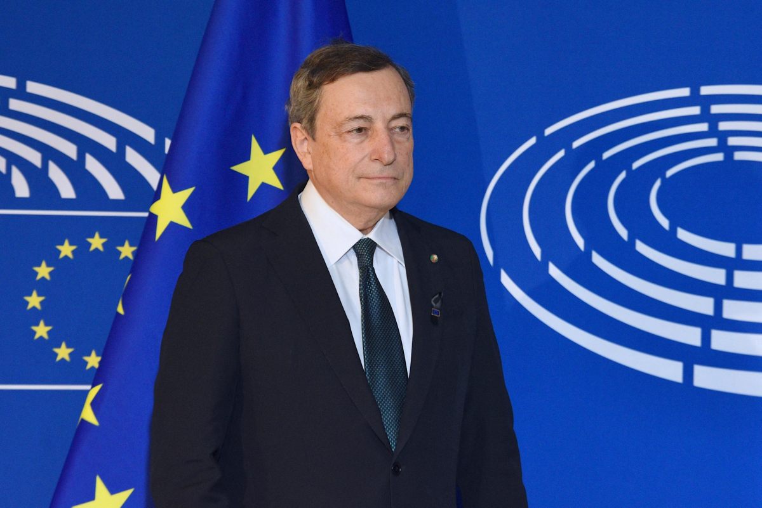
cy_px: 254
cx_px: 381
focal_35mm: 140
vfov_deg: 9.8
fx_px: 2964
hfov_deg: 14.6
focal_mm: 140
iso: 1600
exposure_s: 1/125
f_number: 5.6
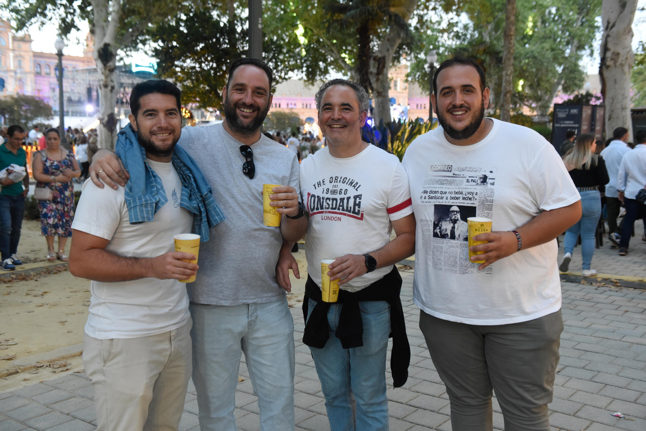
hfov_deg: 50.7
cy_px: 216
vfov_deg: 35.1
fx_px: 682
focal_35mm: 38
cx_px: 323
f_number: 4
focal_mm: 38
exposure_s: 1/100
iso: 3200
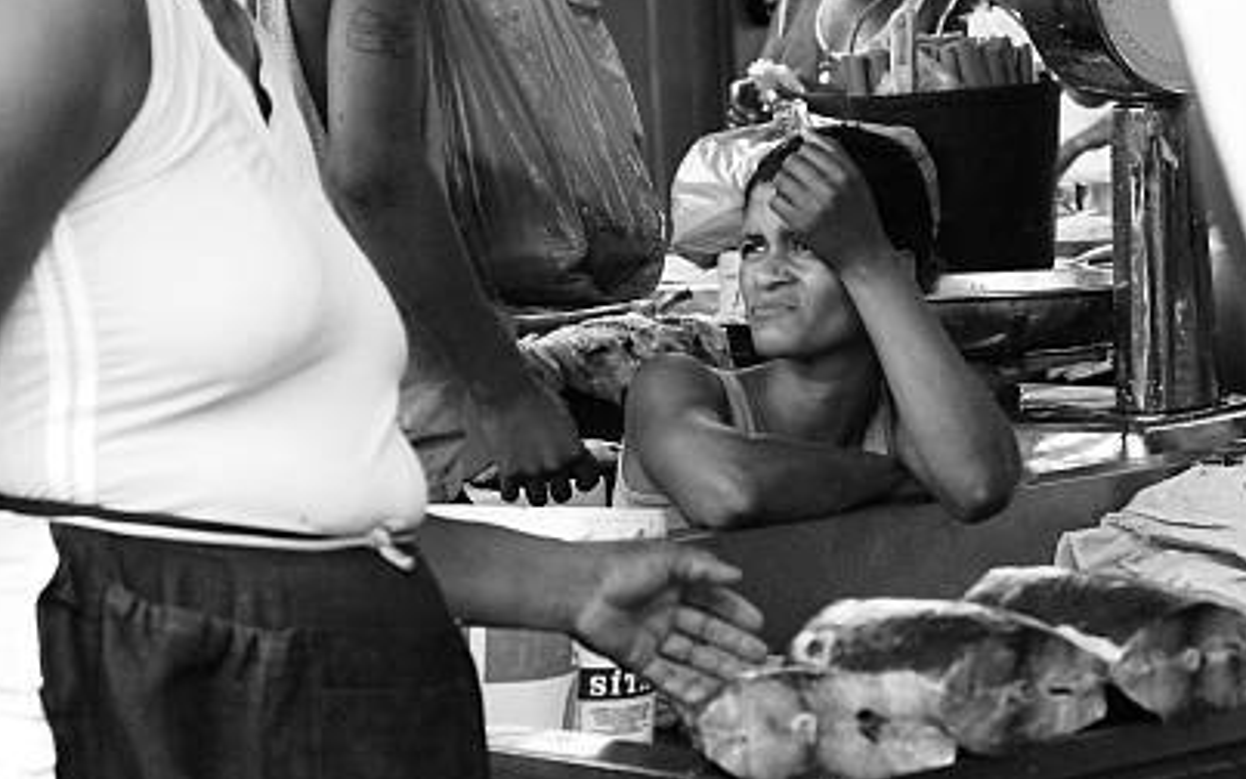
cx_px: 736
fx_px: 6317
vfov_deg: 7.1
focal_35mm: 186
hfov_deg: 11.3
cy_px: 338
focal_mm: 70
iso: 1600
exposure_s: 1/1000
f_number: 4.5
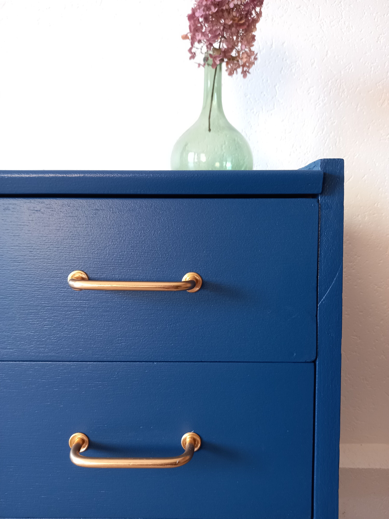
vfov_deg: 69.4
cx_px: 194
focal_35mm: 25
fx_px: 375
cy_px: 260
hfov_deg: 54.9
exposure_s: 1/33.3
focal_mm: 4.6
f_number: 2
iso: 200
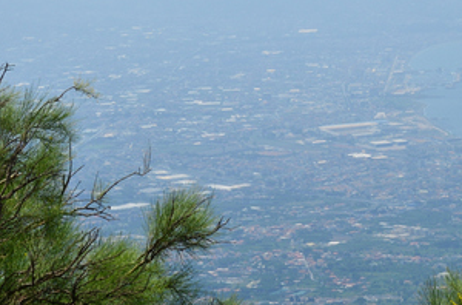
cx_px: 442
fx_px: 1970
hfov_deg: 13.2
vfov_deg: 8.8
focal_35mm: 154
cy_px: 124
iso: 100
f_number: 11
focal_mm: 44
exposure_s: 1/320
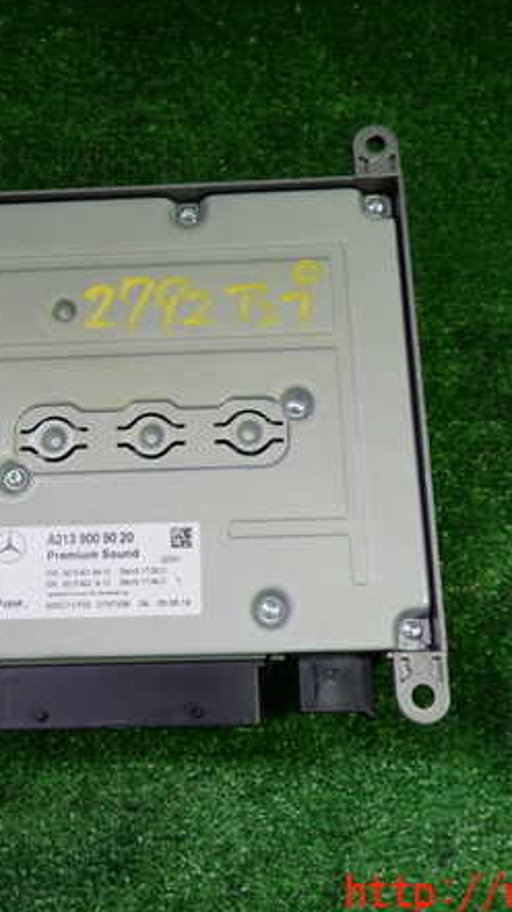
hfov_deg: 31.8
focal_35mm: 37
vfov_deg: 54.0
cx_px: 192
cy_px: 456
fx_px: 895
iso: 100
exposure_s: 1/60
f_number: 2
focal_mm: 4.5
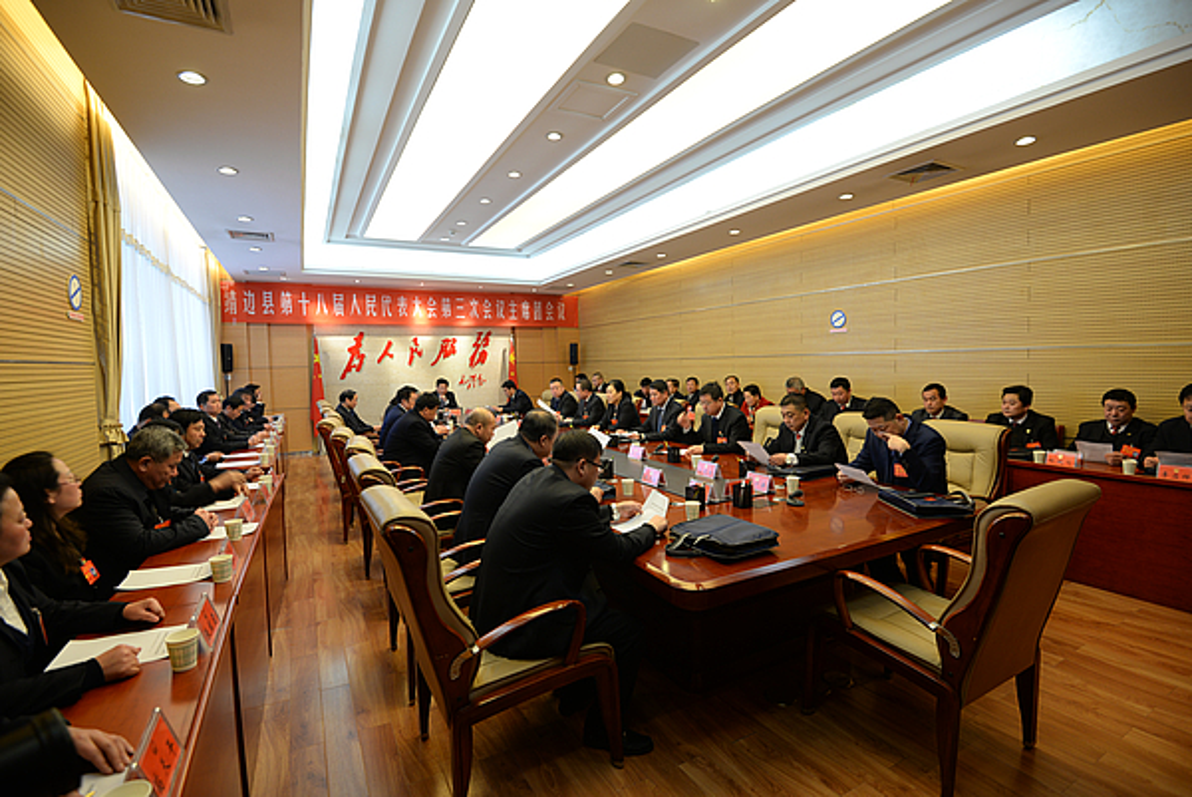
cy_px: 398
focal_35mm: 16
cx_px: 596
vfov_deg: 73.8
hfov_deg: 96.7
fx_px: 530
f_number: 4
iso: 320
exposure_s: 1/20
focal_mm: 16
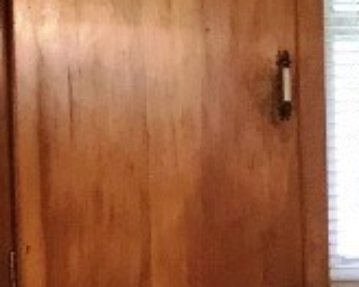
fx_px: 1816
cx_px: 766
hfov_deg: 10.2
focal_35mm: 171
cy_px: 237
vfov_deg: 9.0
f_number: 1.8
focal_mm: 3.99
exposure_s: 1/15
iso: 80
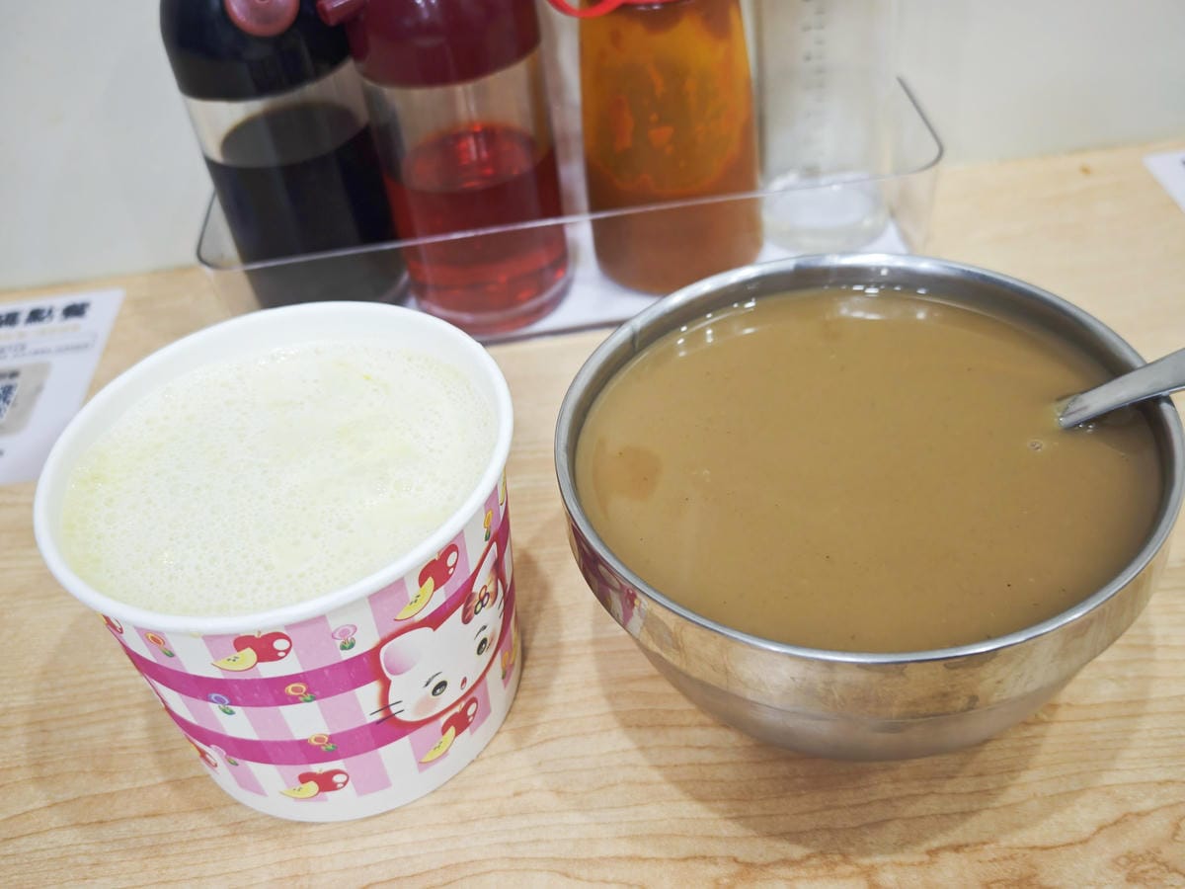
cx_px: 592
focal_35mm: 35
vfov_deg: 40.7
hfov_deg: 52.6
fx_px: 1198
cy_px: 444
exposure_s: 1/120
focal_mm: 8.72
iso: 400
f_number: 2
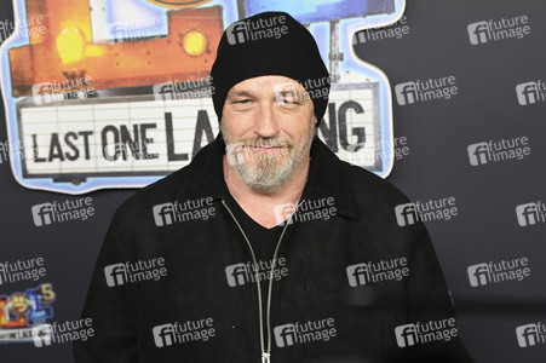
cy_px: 182
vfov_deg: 20.9
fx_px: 985
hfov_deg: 31.0
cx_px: 273
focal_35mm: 65
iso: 400
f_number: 6
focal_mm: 65
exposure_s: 1/160
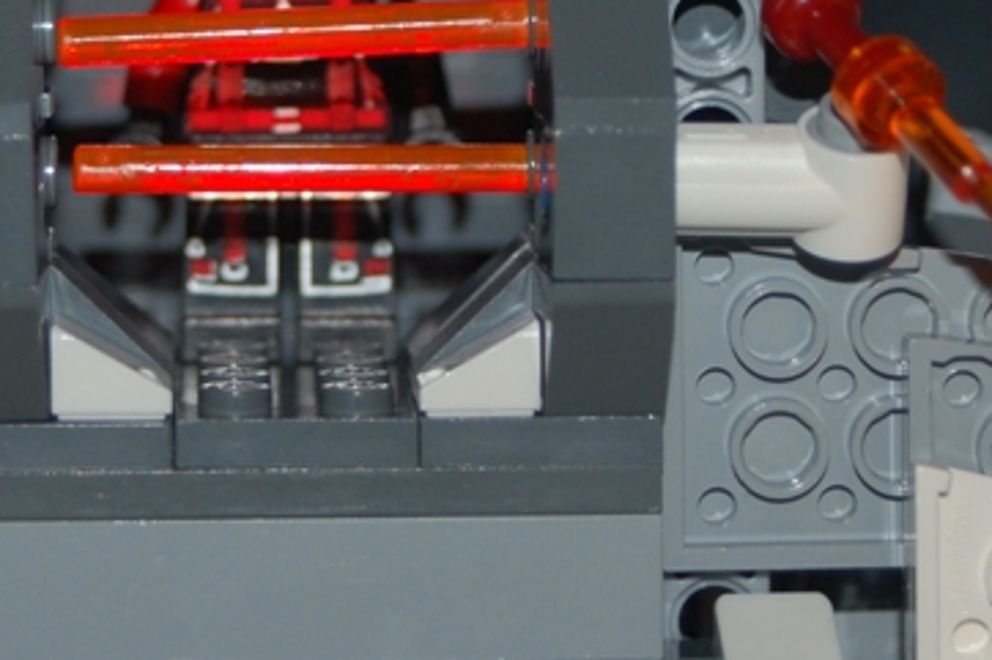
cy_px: 90
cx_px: 299
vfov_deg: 5.5
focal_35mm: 249
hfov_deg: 8.3
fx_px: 6858
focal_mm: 80
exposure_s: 1/60
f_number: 5.6
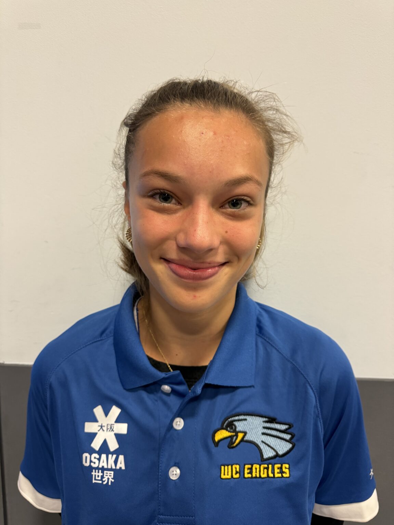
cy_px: 262
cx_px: 197
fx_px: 364
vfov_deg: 71.6
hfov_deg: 56.8
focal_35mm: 24
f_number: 1.78
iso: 400
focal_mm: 6.86
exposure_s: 1/60
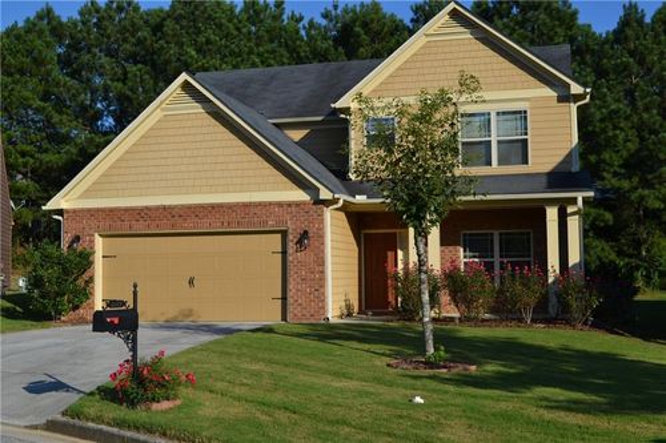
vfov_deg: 29.8
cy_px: 222
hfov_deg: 43.6
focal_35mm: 45
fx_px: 832
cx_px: 333
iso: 100
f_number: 8
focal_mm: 30
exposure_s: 1/250
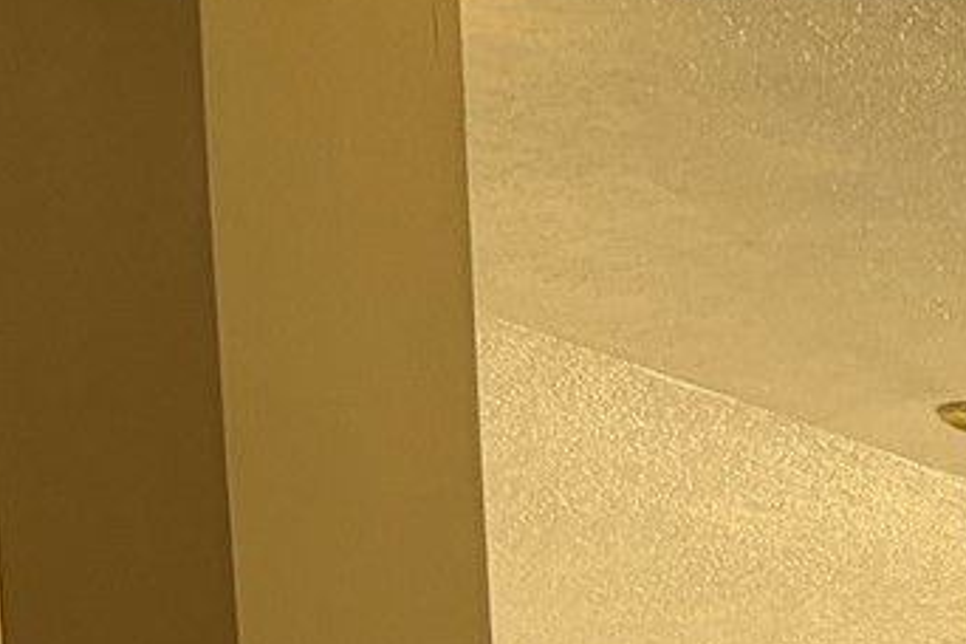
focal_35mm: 162
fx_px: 4347
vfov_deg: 7.4
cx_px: 2302
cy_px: 1946
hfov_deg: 10.8
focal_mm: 5.96
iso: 80
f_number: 1.6
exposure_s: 1/122
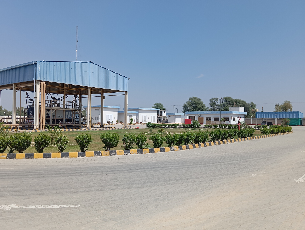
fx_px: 274
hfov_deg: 58.3
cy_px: 115
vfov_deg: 45.5
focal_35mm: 31
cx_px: 152
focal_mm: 4.22
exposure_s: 1/1022
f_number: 1.8
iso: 111
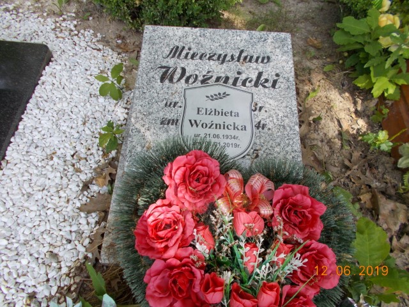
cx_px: 204
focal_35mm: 26
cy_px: 154
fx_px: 307
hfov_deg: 67.3
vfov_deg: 53.1
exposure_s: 1/125
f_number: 3.2
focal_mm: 4.6
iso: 80
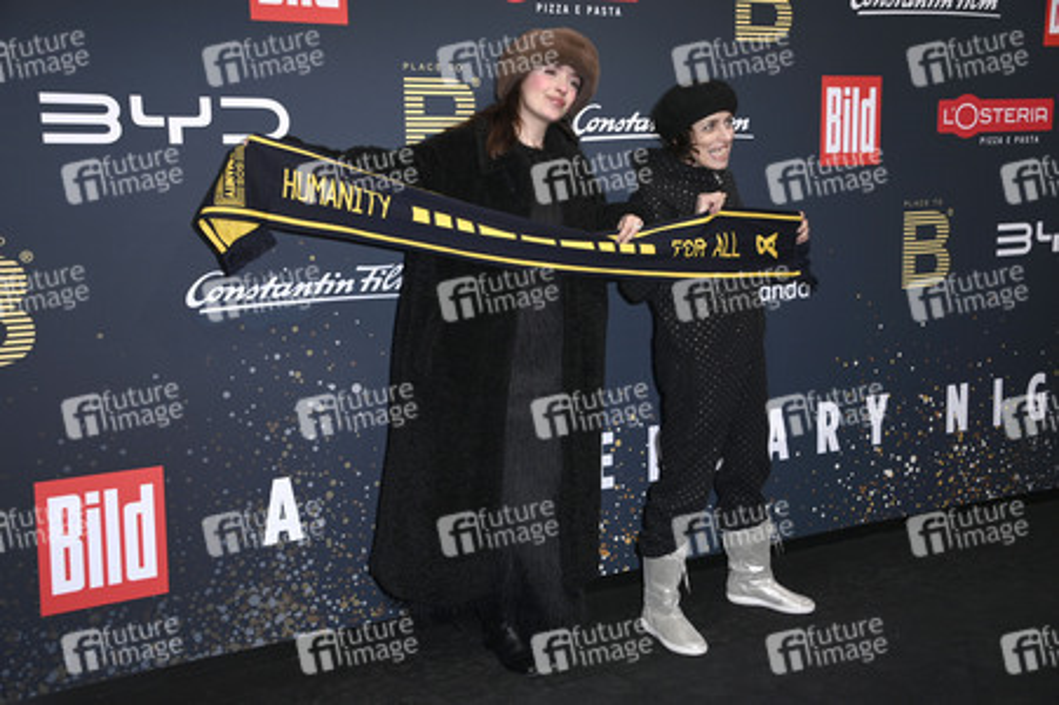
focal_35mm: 44
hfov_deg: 44.5
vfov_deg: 30.5
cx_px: 530
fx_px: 1293
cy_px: 352
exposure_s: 1/250
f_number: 5.6
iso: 320
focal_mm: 44
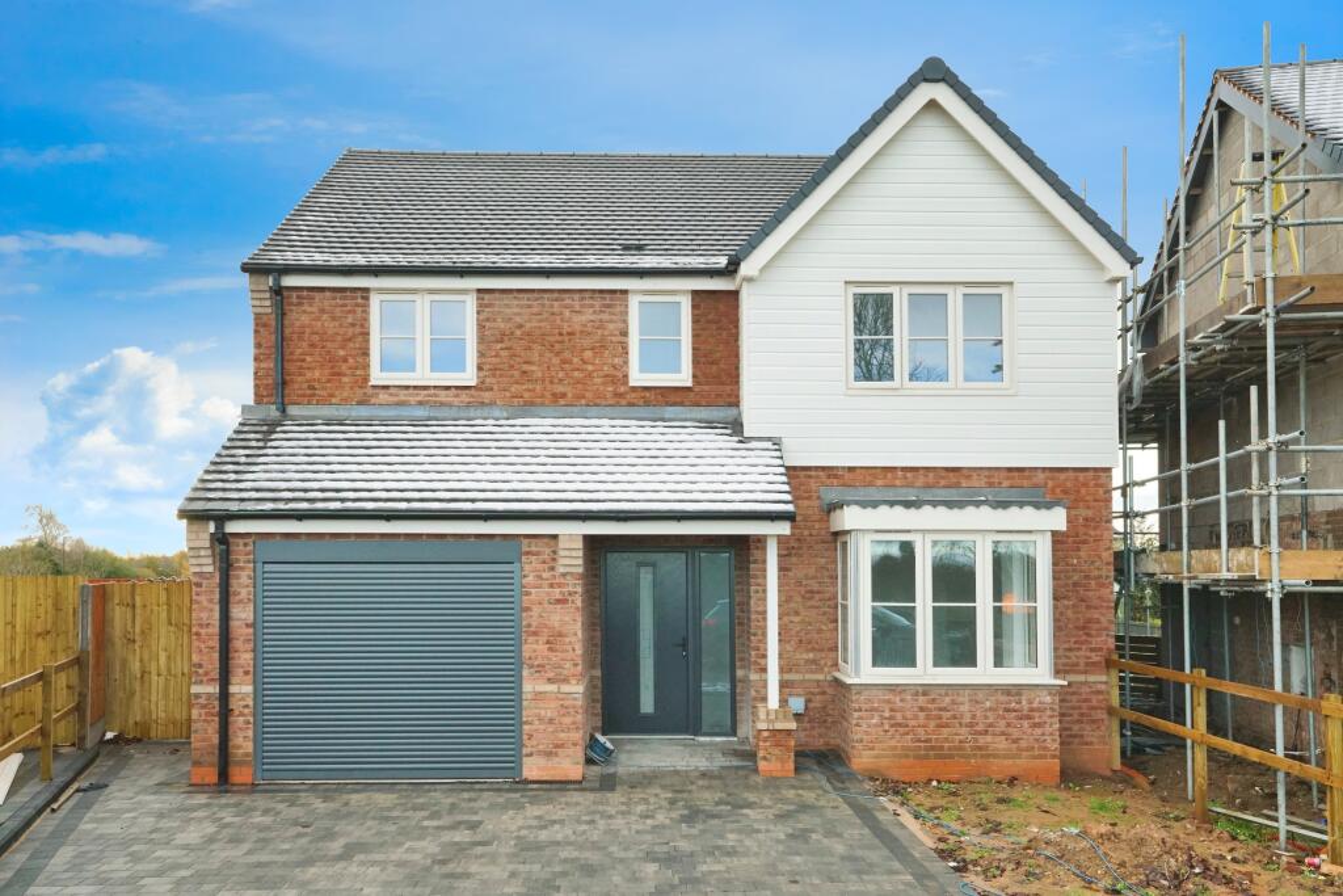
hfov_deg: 63.7
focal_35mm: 29
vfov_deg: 45.0
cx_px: 672
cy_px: 448
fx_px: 1082
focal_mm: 29
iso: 2000
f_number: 10
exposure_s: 1/500
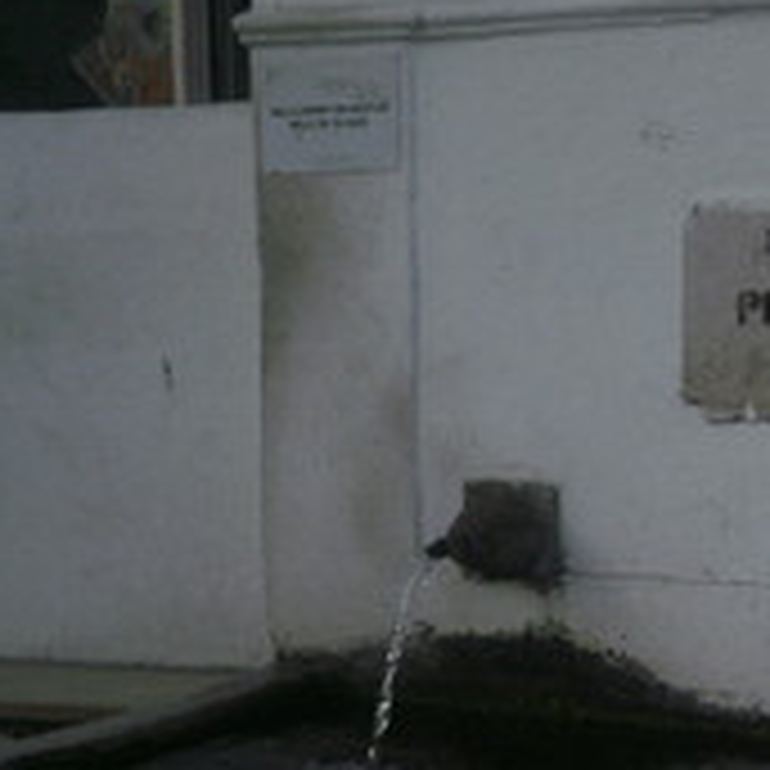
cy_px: 678
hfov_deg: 20.8
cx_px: 815
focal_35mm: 80
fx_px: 2013
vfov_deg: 21.2
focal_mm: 5.45
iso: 100
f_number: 2.9
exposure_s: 1/640
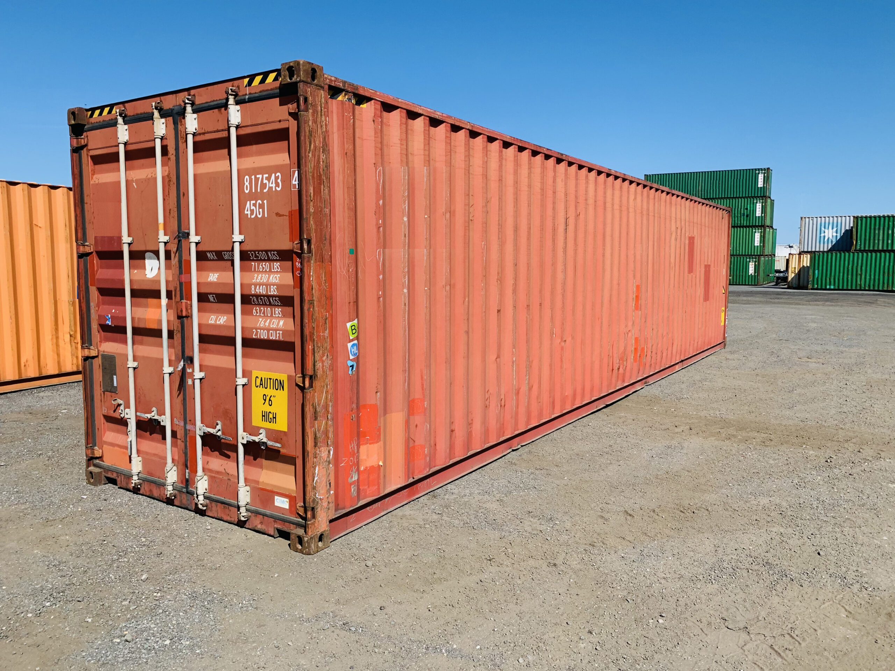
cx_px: 448
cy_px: 336
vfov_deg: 53.1
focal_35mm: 26
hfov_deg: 67.3
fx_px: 672
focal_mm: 4.25
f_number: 1.8
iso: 25
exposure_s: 1/2364
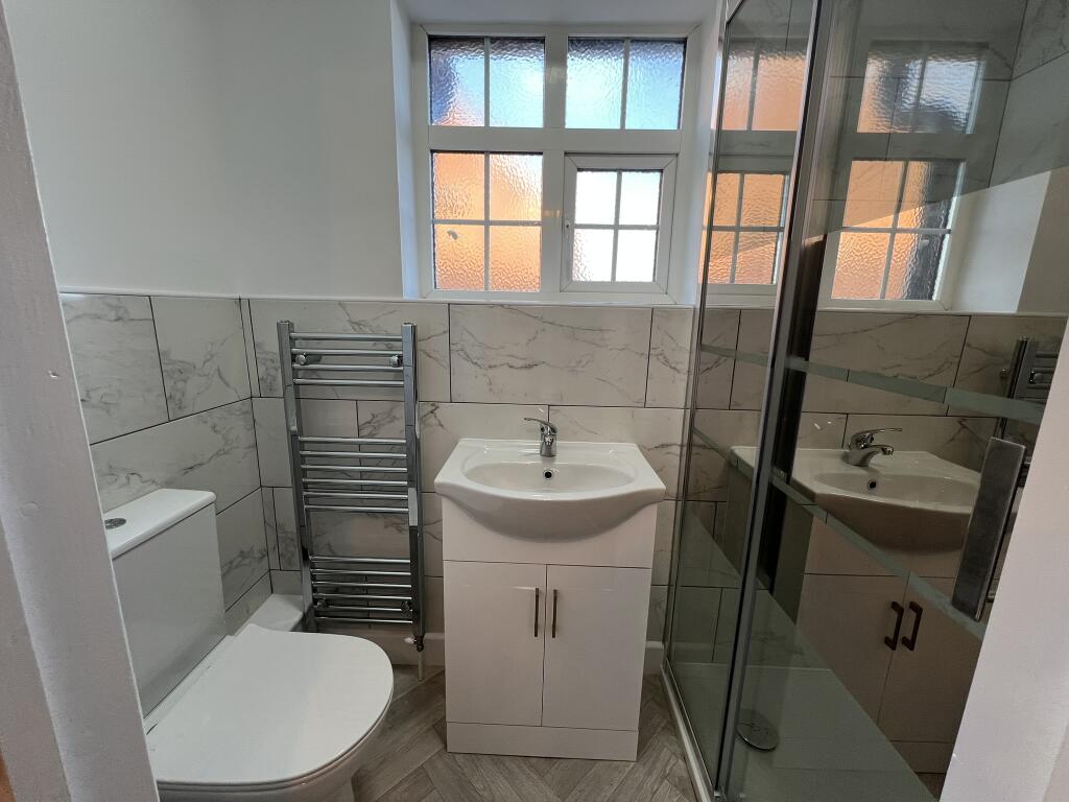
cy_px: 401
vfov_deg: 89.9
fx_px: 401
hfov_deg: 106.2
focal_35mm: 13
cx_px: 534
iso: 80
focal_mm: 1.57
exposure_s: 1/100
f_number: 1.8
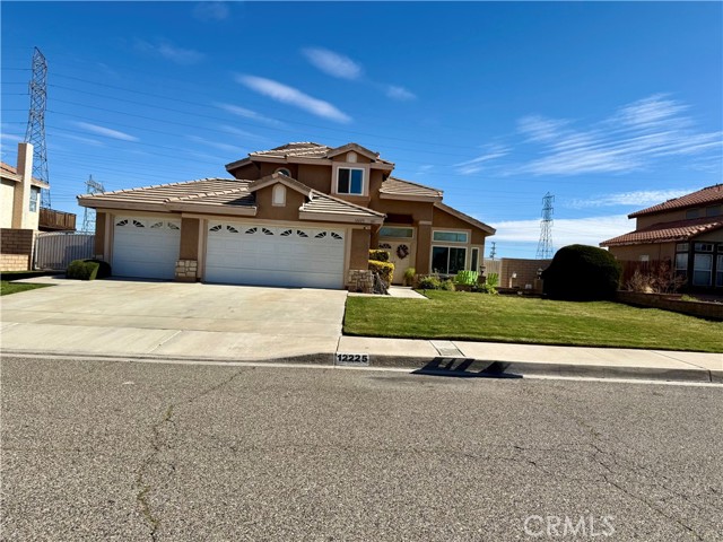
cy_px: 271
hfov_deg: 71.6
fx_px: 501
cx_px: 362
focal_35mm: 24
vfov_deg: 56.8
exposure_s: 1/6711
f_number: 1.78
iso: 80
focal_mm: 6.76
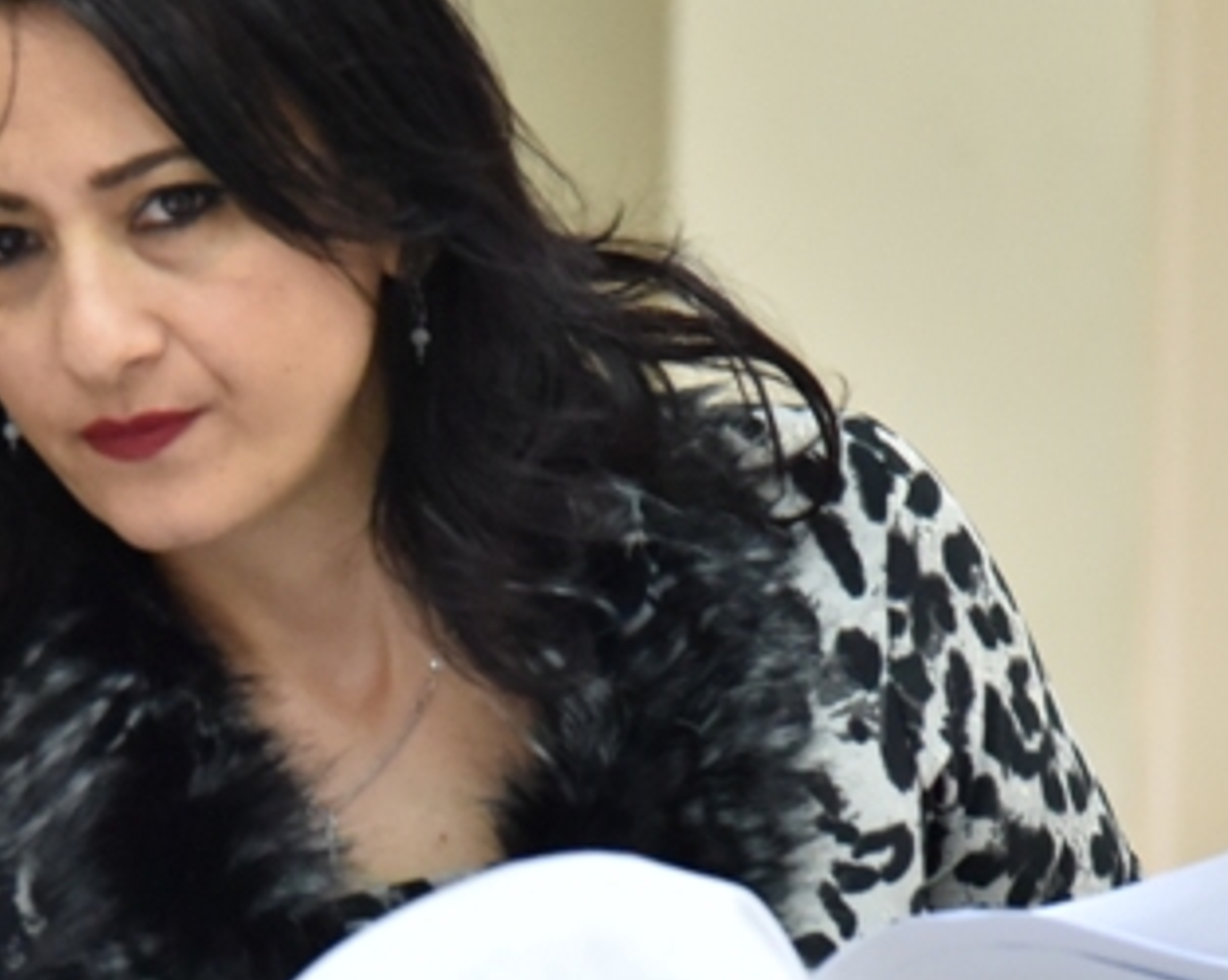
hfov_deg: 5.2
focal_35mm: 369
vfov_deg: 4.2
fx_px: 13403
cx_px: 78
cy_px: 853
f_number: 5.6
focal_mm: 120
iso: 2500
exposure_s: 1/125
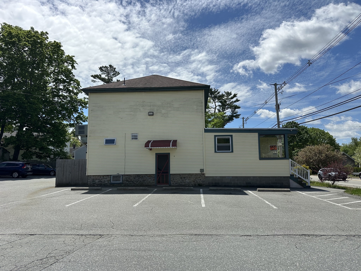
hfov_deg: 71.6
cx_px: 180
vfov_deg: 56.8
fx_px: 250
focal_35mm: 24
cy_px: 136
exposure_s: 1/7042
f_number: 1.78
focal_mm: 6.86
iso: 80
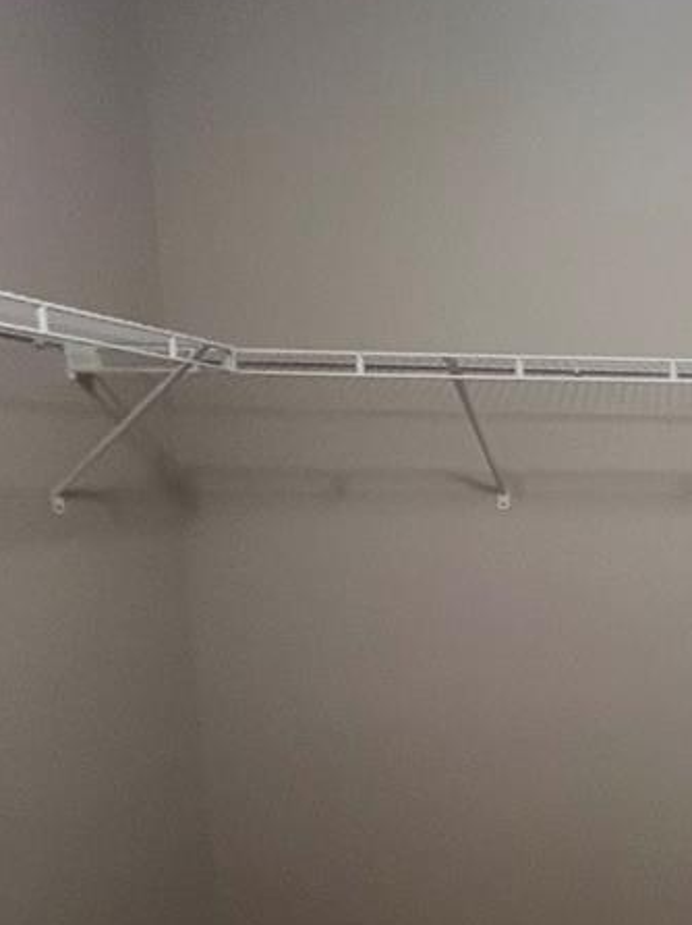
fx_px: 934
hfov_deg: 31.0
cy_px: 618
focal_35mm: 35
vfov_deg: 51.7
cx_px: 914
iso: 500
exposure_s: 1/60
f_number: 1.8
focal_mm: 1.57
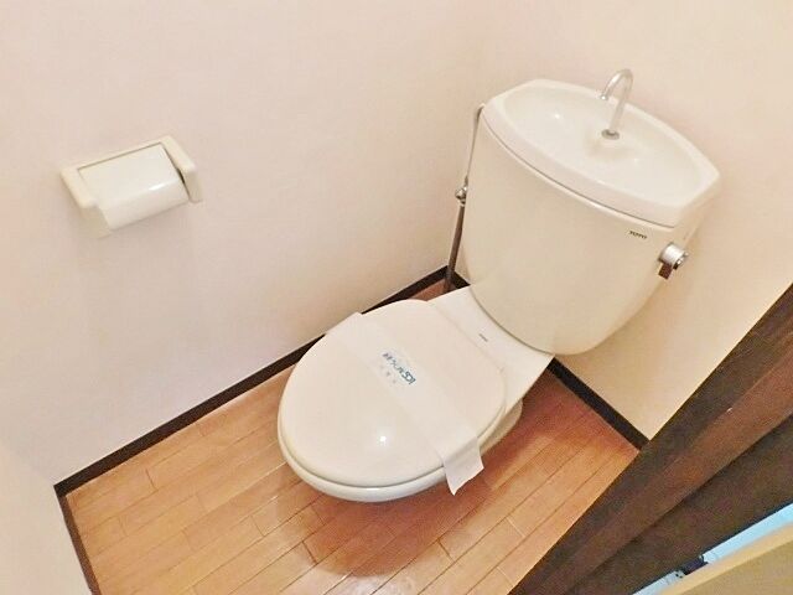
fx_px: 527
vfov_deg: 58.9
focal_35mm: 23
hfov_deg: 73.9
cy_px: 298
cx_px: 396
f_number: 3
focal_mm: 4
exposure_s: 1/20
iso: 400
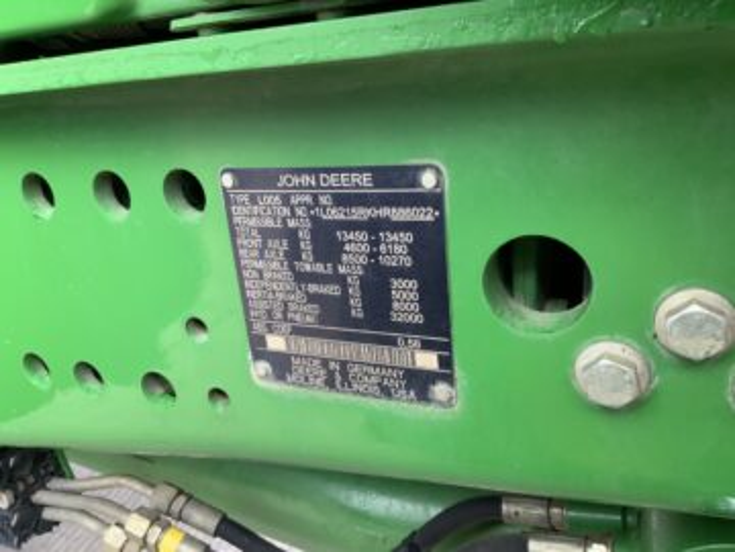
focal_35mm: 29
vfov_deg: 48.2
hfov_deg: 61.7
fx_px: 616
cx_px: 368
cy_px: 276
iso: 64
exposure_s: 1/84
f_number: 1.8
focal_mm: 3
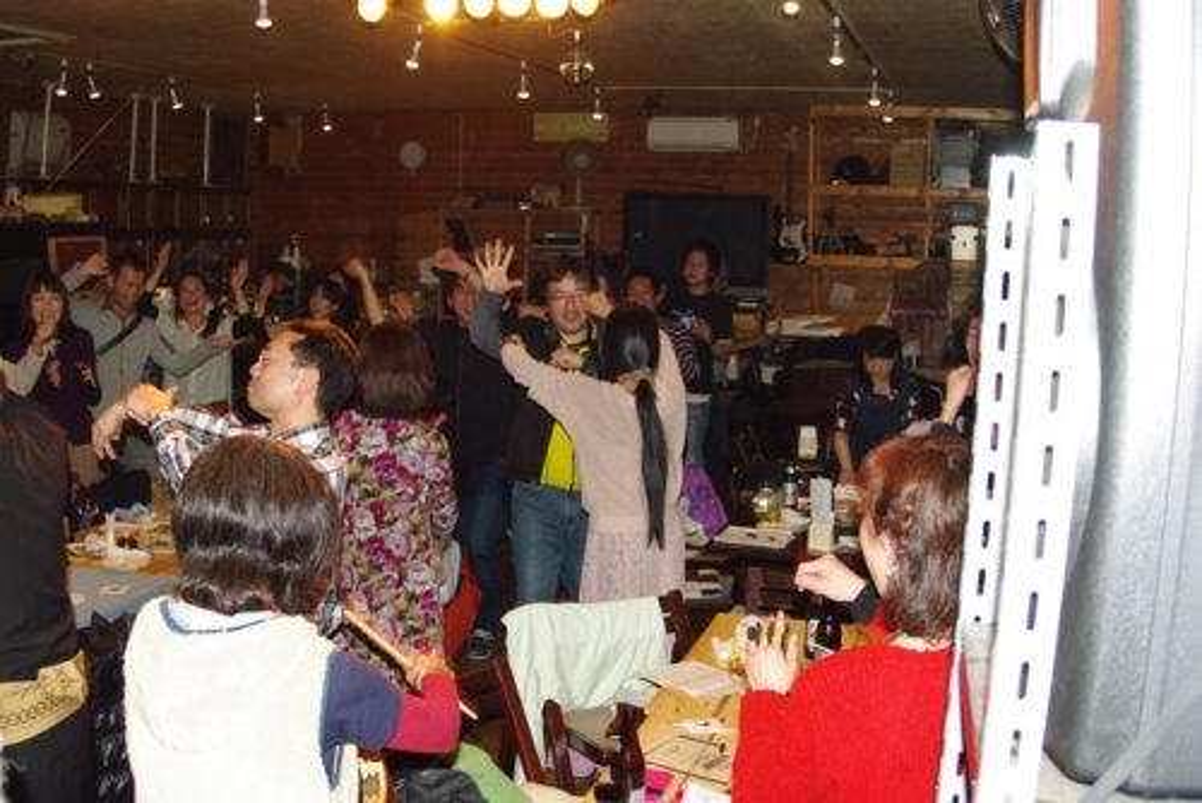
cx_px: 601
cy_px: 402
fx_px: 1403
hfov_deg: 46.4
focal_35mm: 42
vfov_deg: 31.9
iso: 800
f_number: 5.6
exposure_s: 1/45
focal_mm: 28
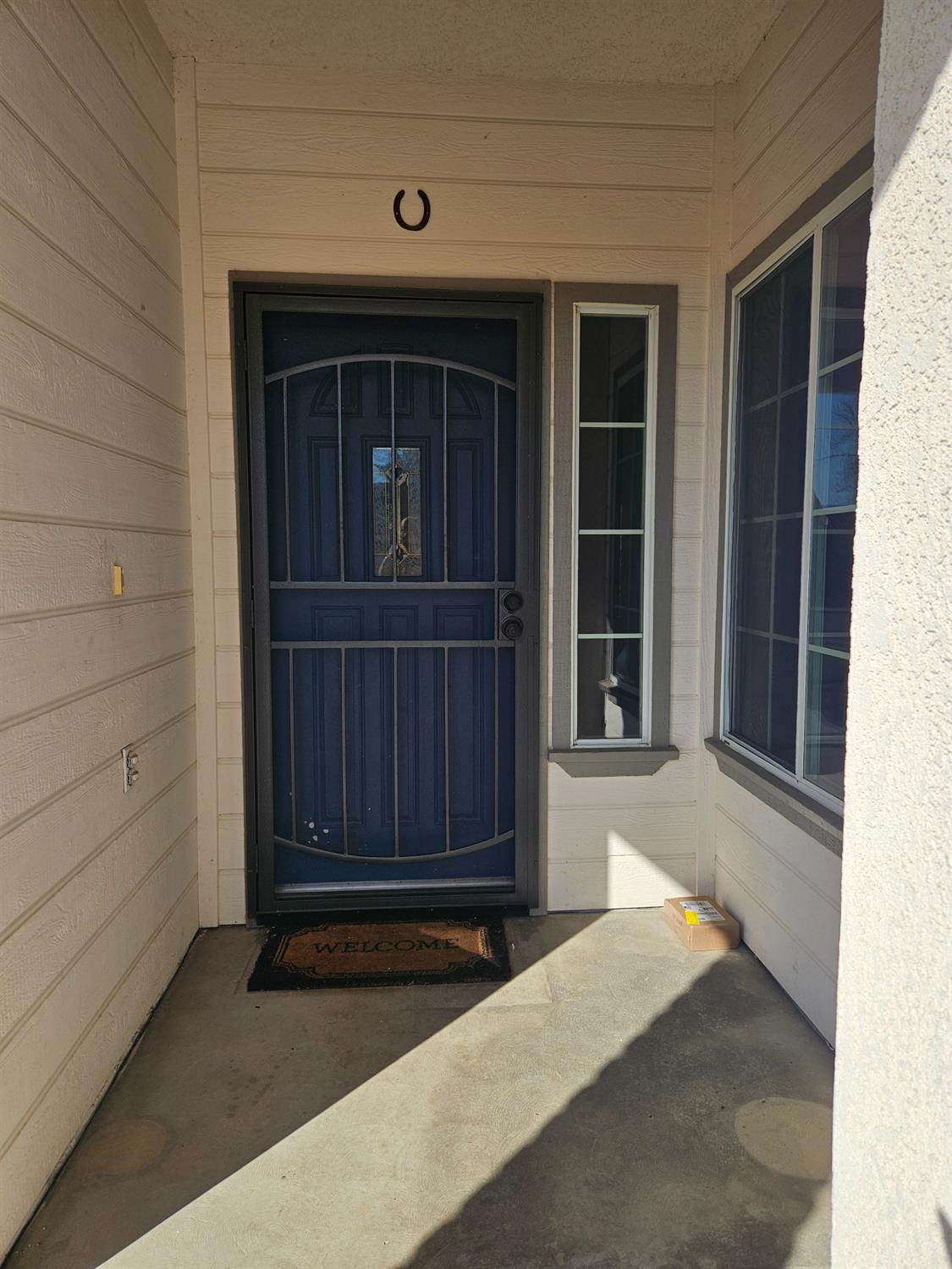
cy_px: 634
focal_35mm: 23
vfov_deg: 73.9
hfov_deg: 58.9
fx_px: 843
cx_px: 476
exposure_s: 1/1593
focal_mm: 5.4
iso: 25
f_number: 1.8
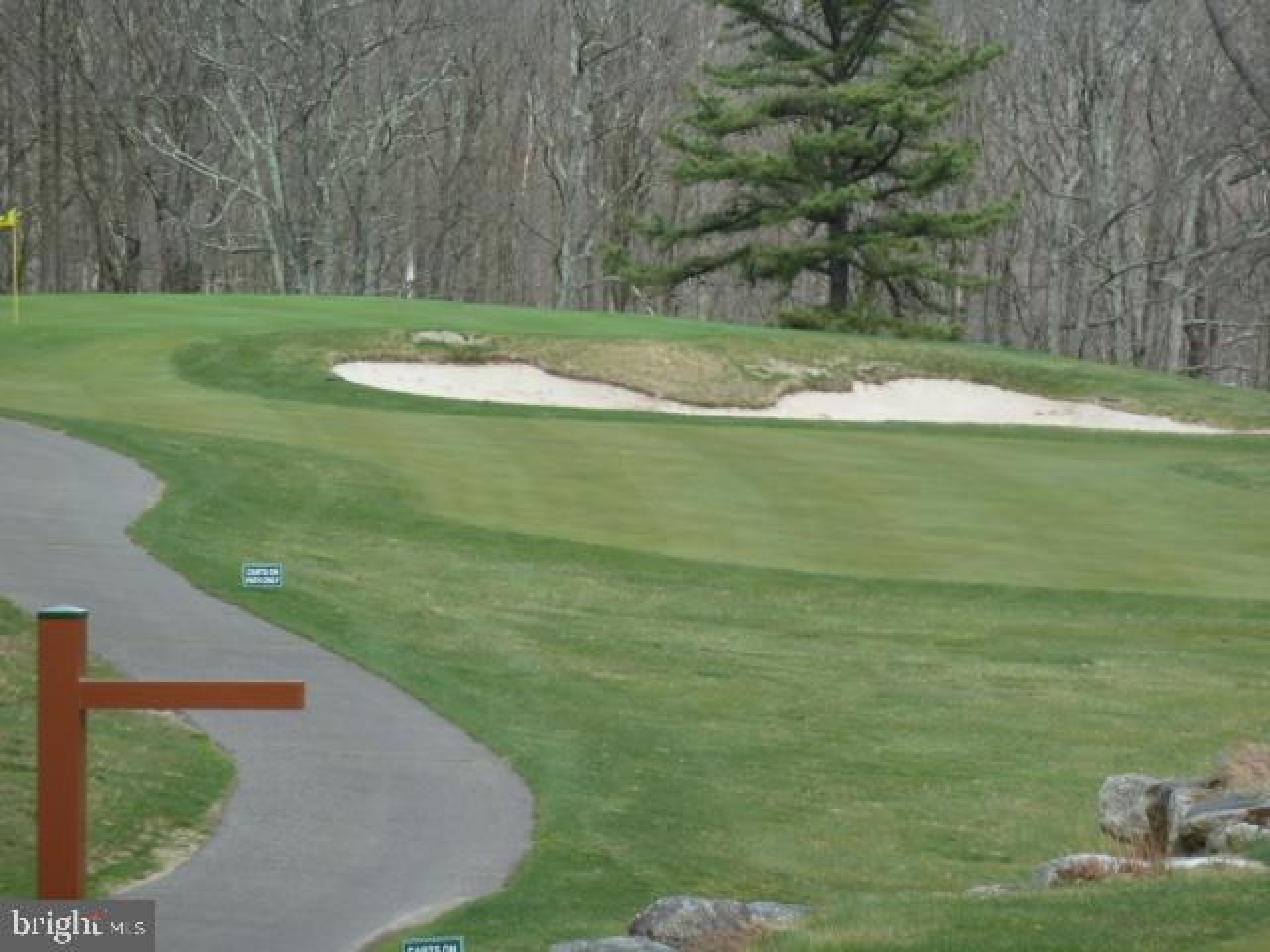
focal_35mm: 278
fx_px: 10199
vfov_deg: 5.3
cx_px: 635
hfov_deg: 7.1
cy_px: 476
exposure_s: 1/200
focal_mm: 45.7
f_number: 4.8
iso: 80
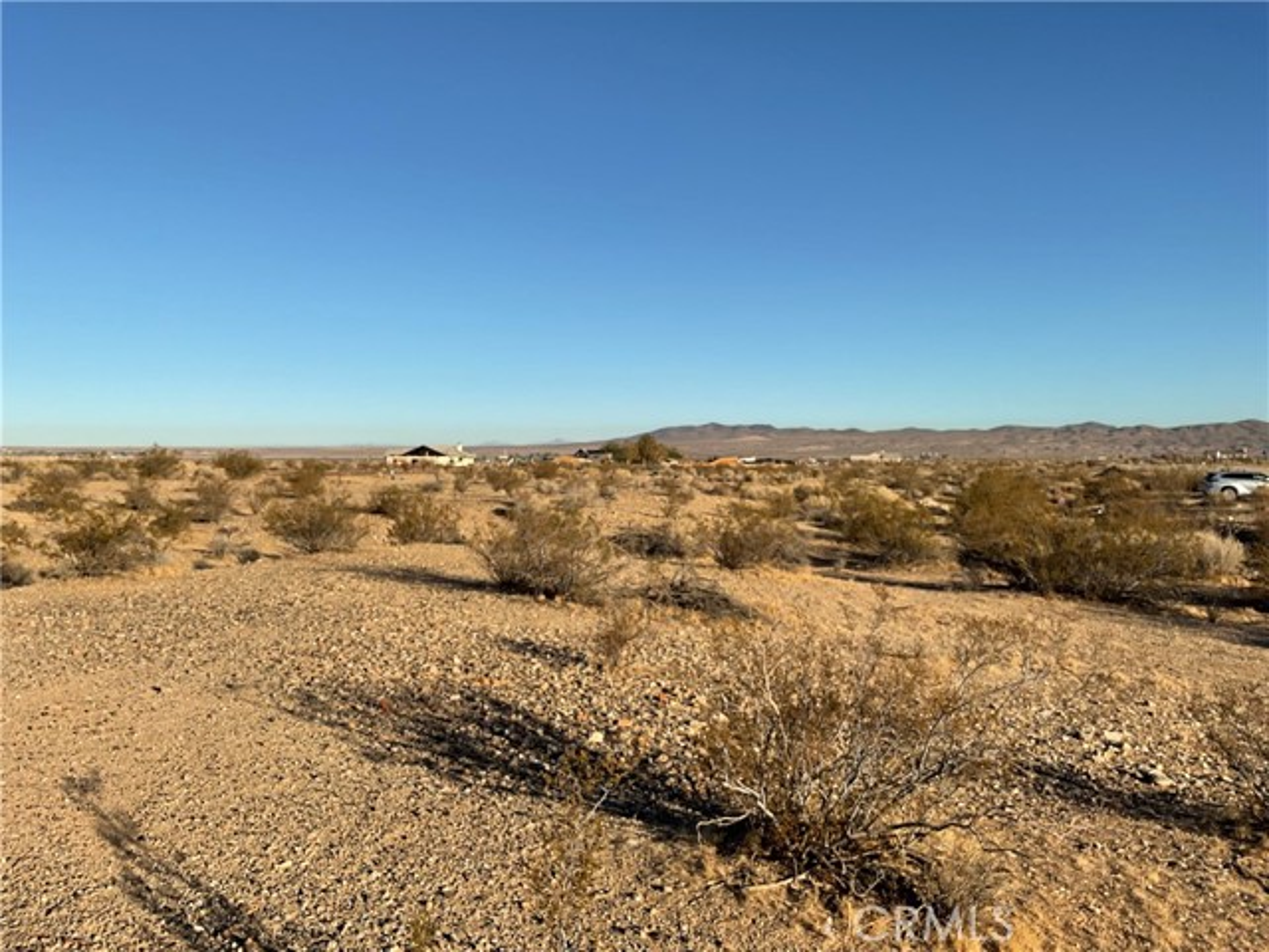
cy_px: 476
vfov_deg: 48.2
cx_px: 634
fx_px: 1063
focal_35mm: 29
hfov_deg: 61.7
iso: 16
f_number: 1.8
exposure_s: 1/2320
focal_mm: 3
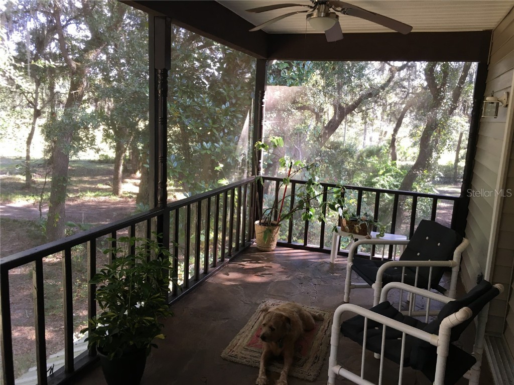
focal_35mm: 29
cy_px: 192
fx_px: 431
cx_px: 257
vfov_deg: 48.2
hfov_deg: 61.7
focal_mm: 4.15
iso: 32
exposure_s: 1/30
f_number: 2.2
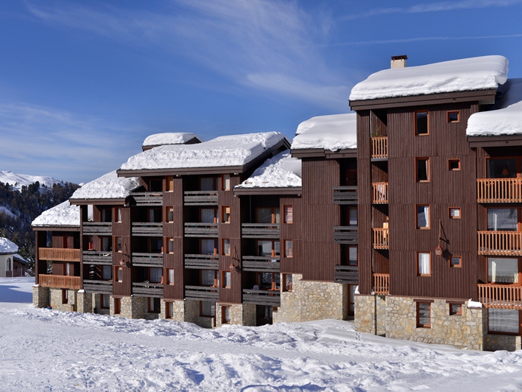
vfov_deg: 37.7
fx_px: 573
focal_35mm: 38
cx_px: 266
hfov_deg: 49.0
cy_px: 196
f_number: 5.6
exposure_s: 1/4000
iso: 200
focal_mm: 35
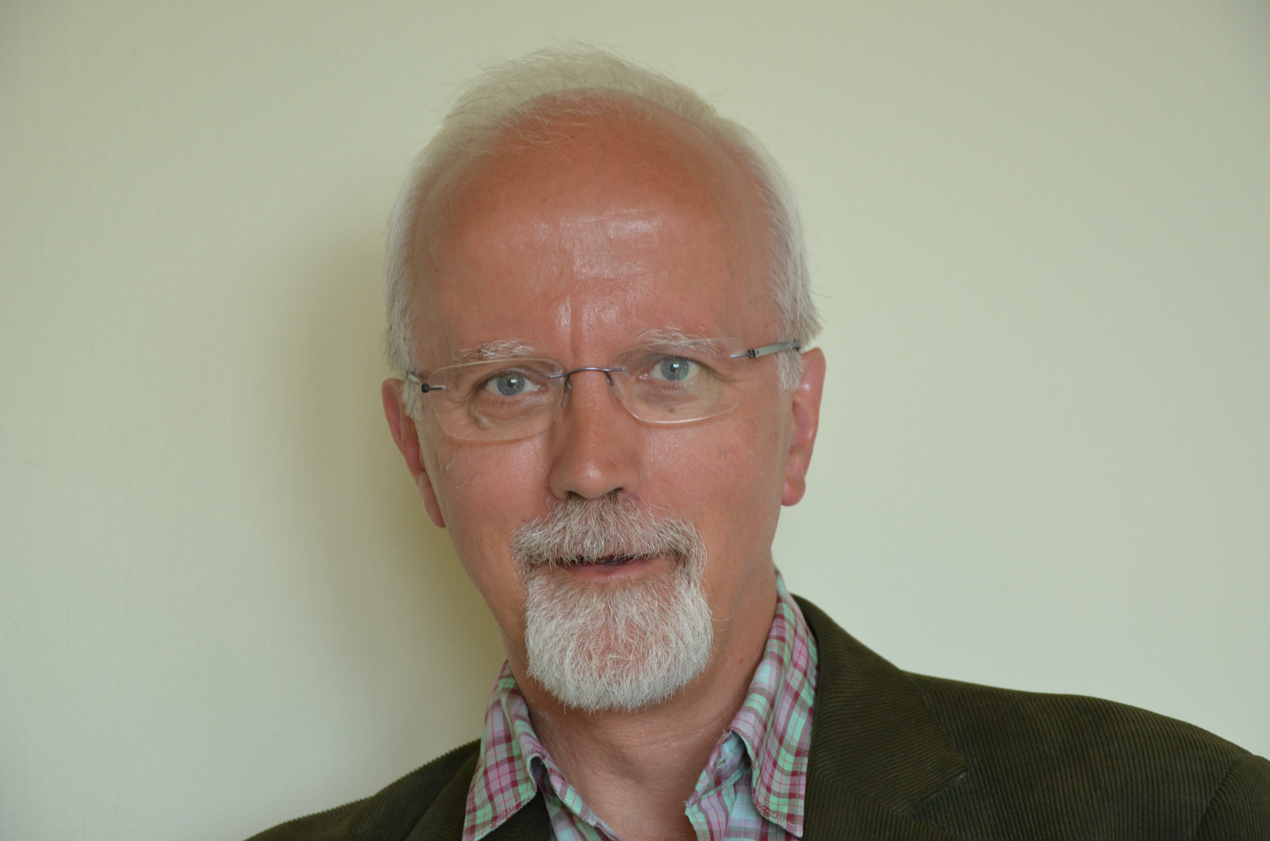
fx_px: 3696
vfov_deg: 13.0
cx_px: 635
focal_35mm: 105
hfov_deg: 19.5
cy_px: 420
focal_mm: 70
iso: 500
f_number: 5.3
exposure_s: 1/30
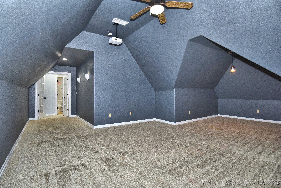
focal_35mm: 17
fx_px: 133
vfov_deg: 70.5
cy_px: 94
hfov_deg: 93.3
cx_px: 140
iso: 1000
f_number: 6.3
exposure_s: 1/100
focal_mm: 17
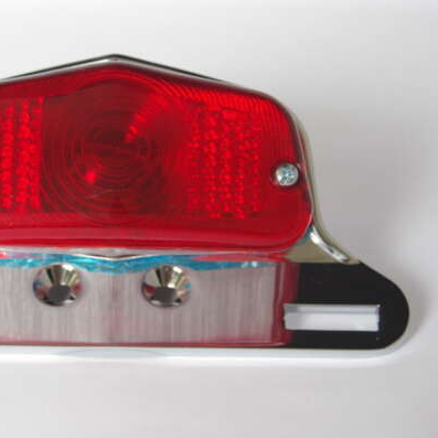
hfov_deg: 13.3
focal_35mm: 131
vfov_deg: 13.3
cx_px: 116
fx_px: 1875
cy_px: 220
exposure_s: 1/45
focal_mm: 68
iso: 800
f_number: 8
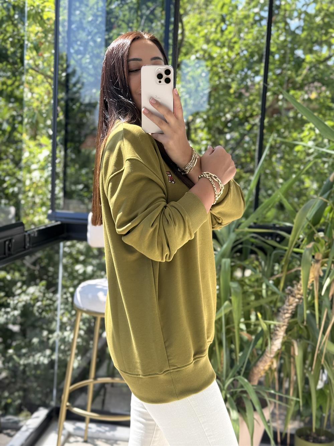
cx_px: 167
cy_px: 223
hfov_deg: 30.3
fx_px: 617
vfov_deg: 39.7
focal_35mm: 48
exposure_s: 1/534
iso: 80
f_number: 1.78
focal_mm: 6.76
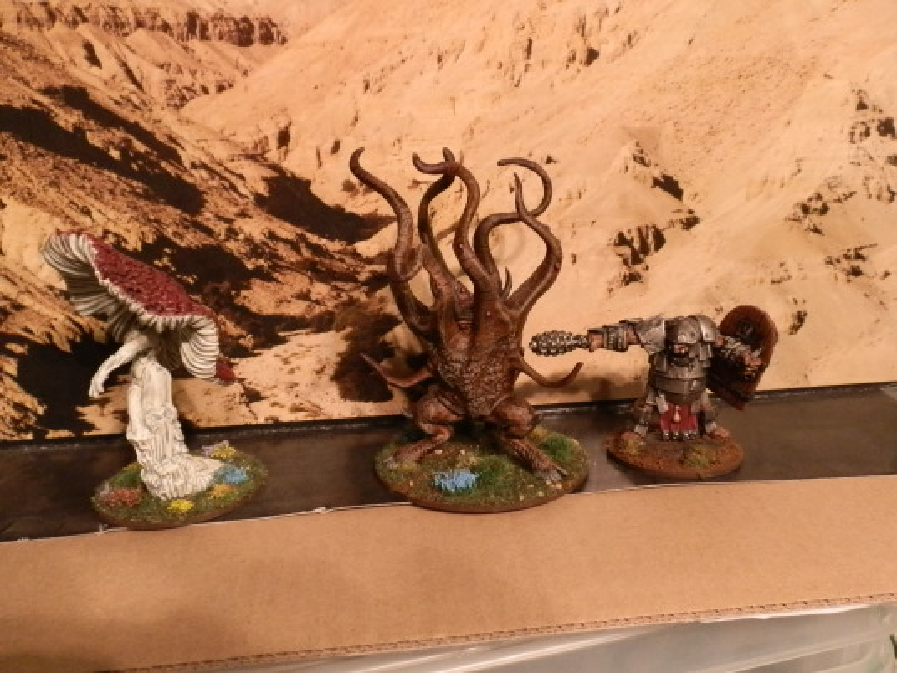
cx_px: 448
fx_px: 726
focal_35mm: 28
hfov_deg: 63.4
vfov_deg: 49.7
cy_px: 336
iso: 400
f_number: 3.1
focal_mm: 5
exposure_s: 1/80
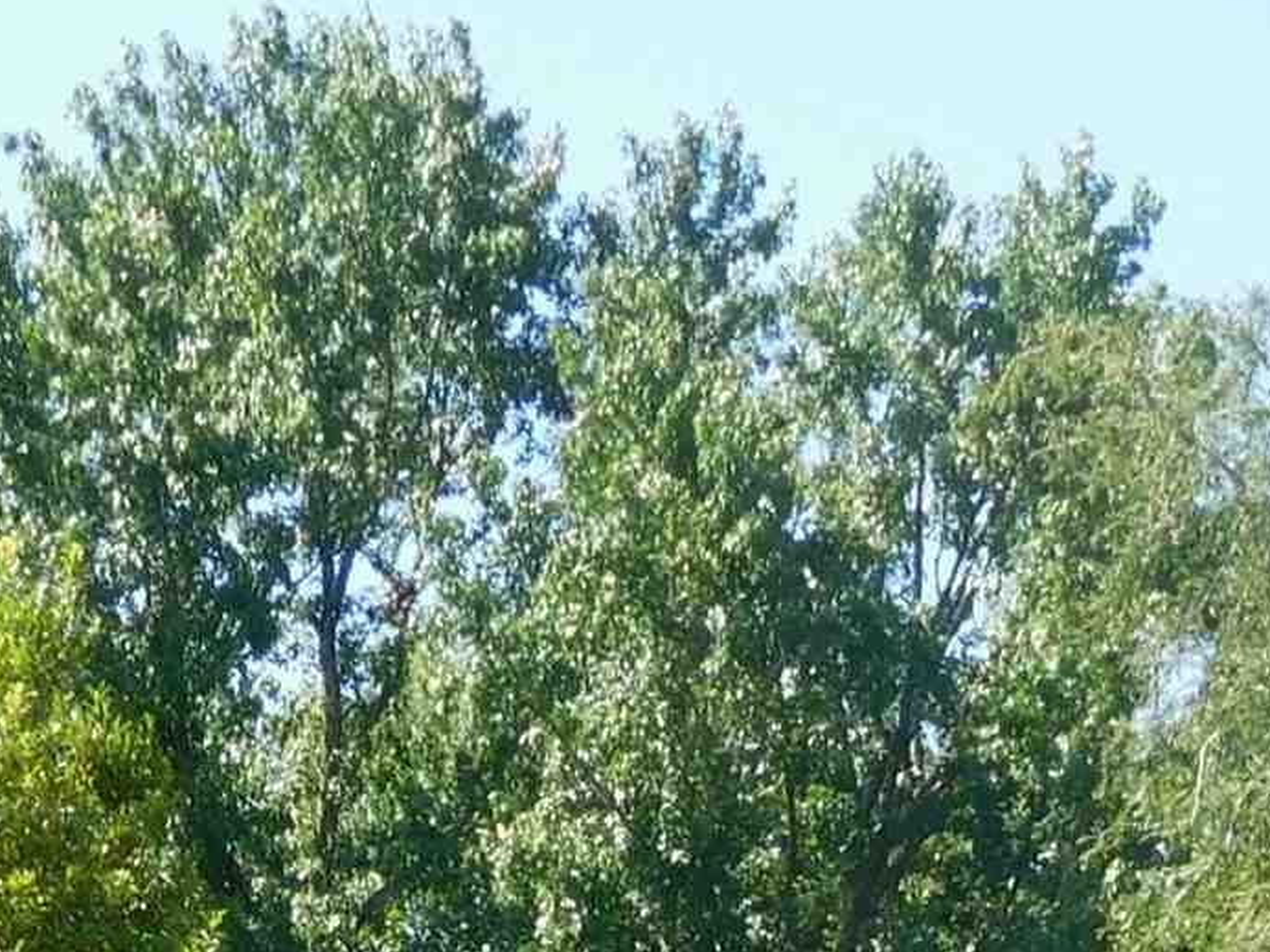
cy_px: 1985
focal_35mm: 200
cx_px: 222
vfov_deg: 7.1
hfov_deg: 9.9
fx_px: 7336
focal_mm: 8
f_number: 4
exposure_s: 1/320
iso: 125
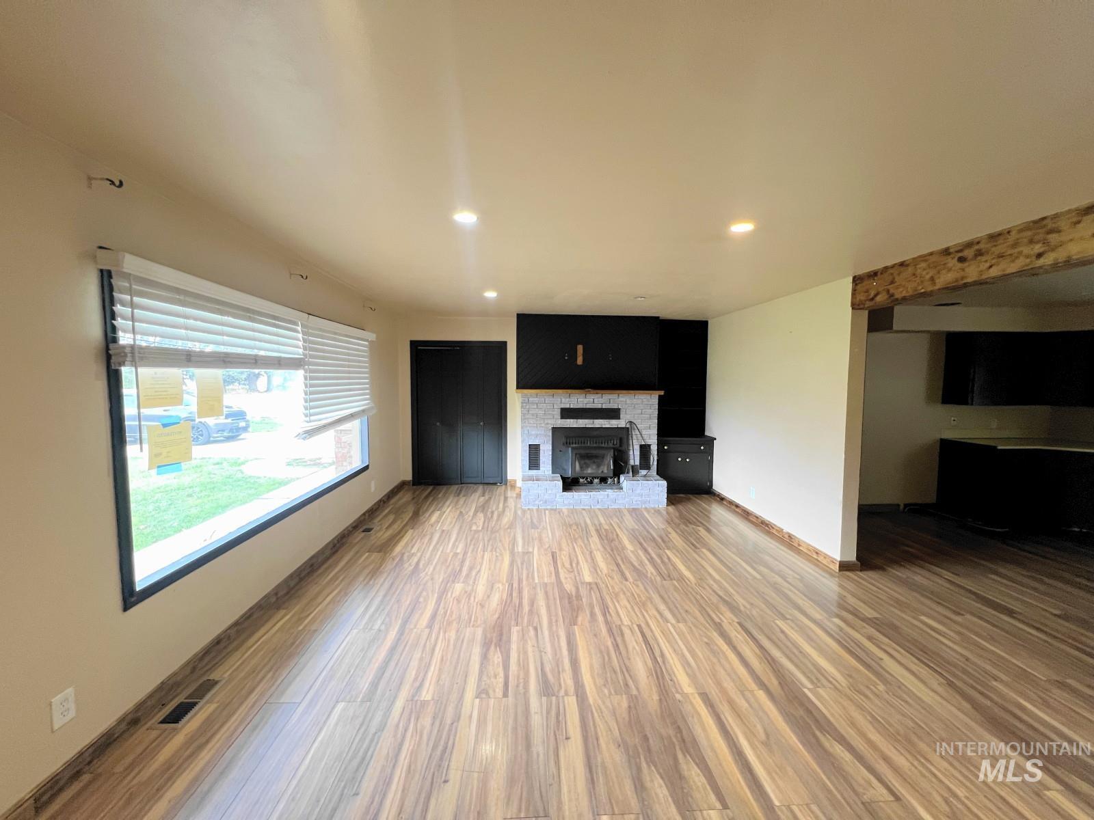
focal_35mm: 13
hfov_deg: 106.2
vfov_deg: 89.9
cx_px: 547
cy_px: 410
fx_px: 411
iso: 250
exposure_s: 1/60
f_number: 1.8
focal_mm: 1.57
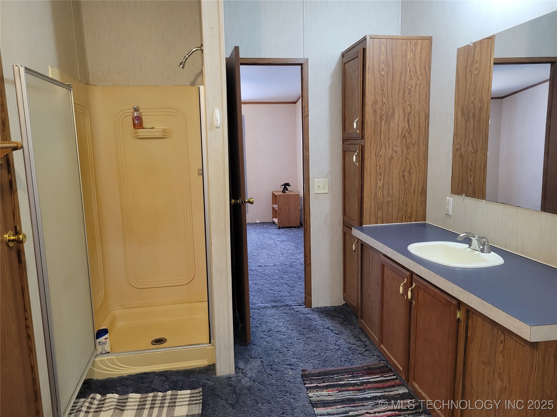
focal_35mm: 26
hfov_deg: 67.3
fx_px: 418
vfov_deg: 53.1
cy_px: 208
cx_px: 278
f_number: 1.8
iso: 320
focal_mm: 5.4
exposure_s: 1/40
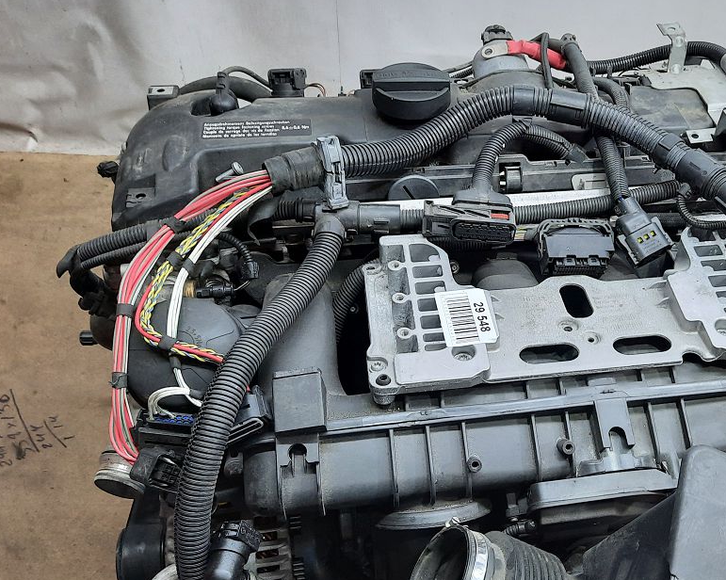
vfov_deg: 39.0
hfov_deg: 46.8
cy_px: 338
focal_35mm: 38
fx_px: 816
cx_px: 513
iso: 200
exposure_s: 1/50
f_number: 2
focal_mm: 4.6
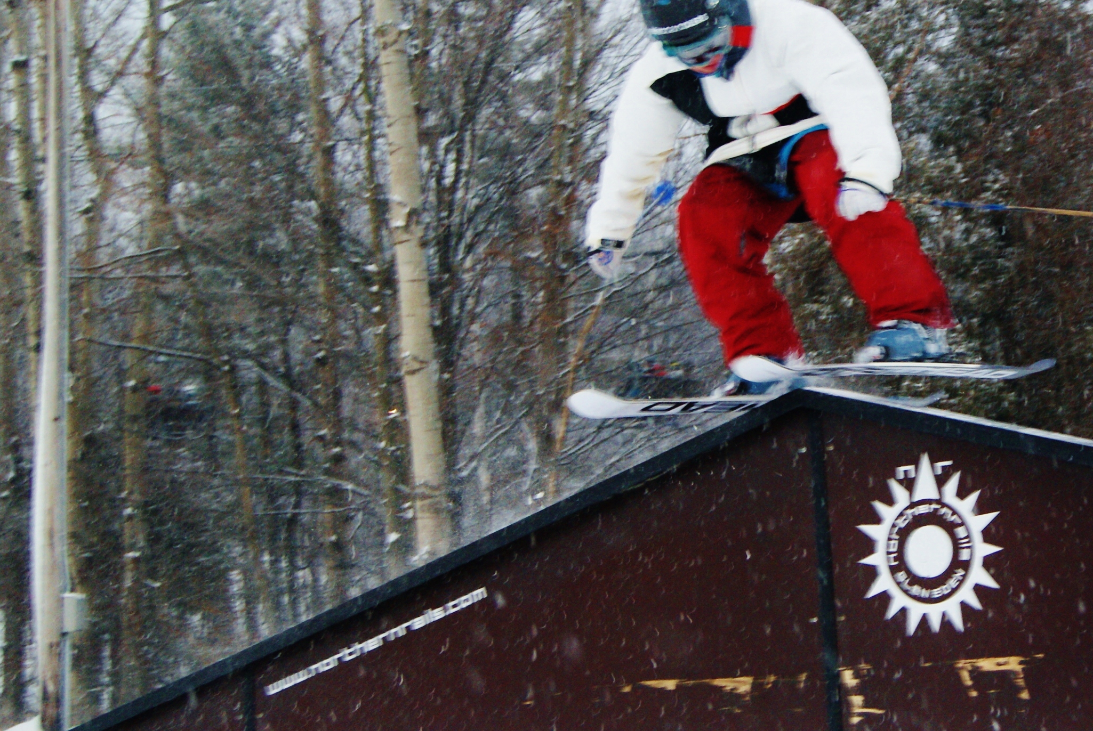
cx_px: 951
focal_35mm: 85
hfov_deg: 23.4
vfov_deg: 16.1
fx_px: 2584
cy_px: 296
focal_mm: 30
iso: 400
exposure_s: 1/100
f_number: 4.5
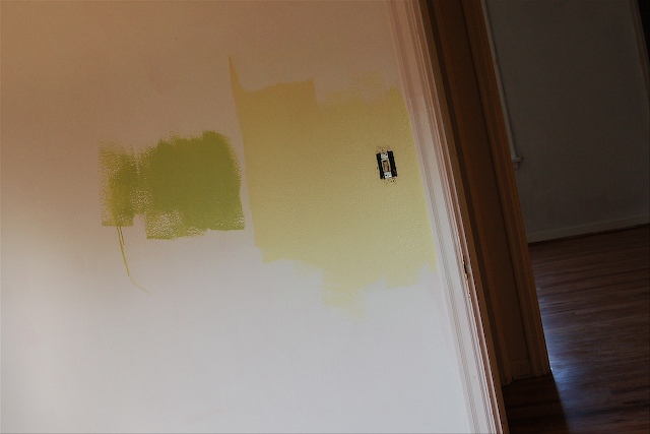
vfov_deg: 31.9
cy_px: 217
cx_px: 325
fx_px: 758
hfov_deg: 46.4
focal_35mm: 42
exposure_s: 1/100
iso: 400
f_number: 5
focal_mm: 28
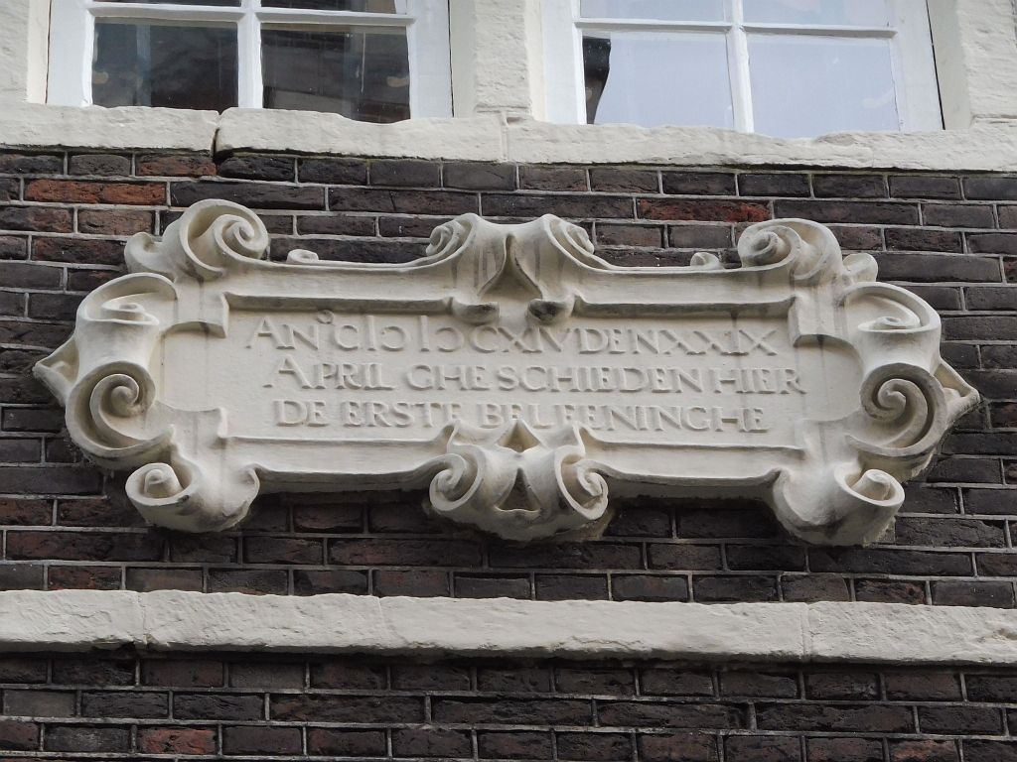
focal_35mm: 176
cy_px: 381
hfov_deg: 11.2
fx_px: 5171
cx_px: 508
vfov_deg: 8.4
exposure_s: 1/60
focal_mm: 31.3
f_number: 5.4
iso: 400
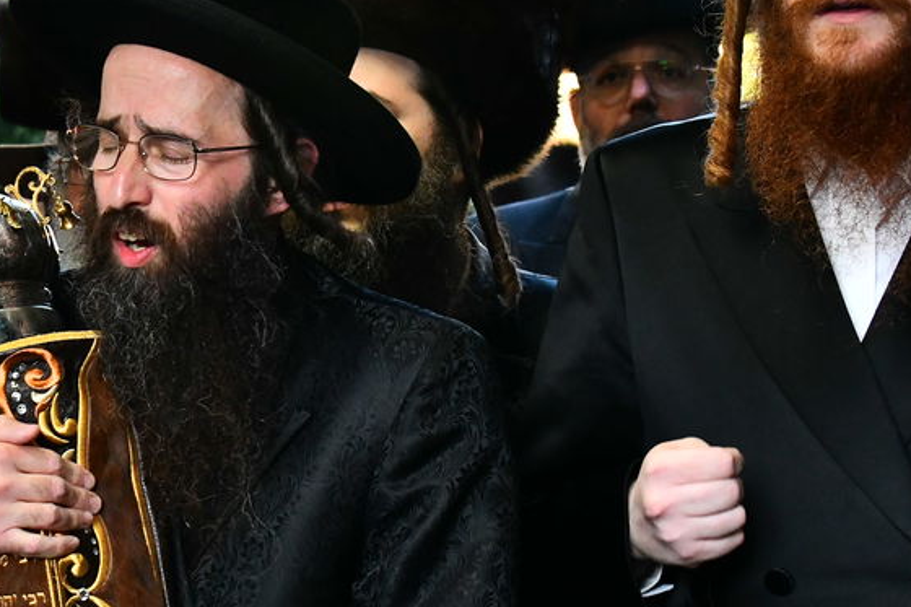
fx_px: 3036
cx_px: 192
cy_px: 325
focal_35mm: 120
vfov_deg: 11.4
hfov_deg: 16.9
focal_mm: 48
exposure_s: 1/800
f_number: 5.6
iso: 2500
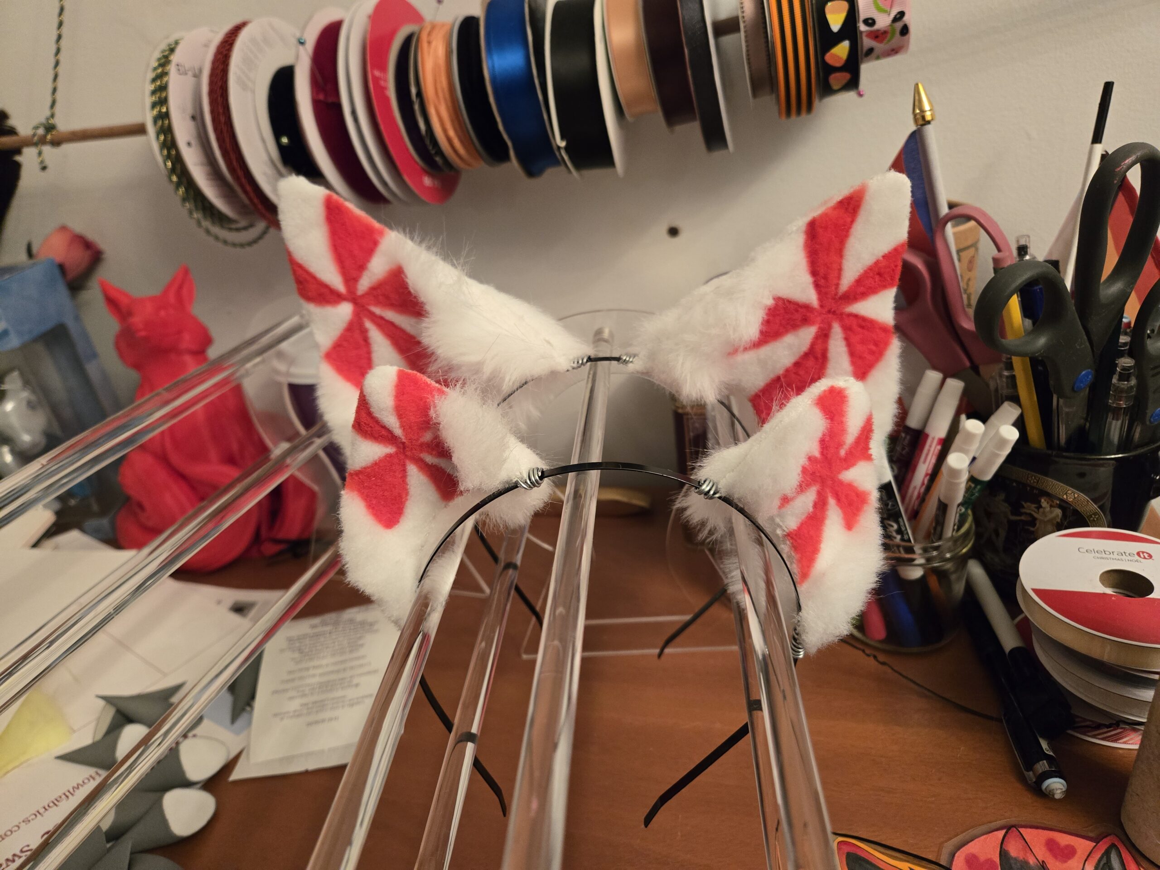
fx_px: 771
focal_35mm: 23
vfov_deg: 58.9
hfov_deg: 73.9
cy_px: 435
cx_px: 580
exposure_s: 1/120
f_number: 1.8
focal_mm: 5.4
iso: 800
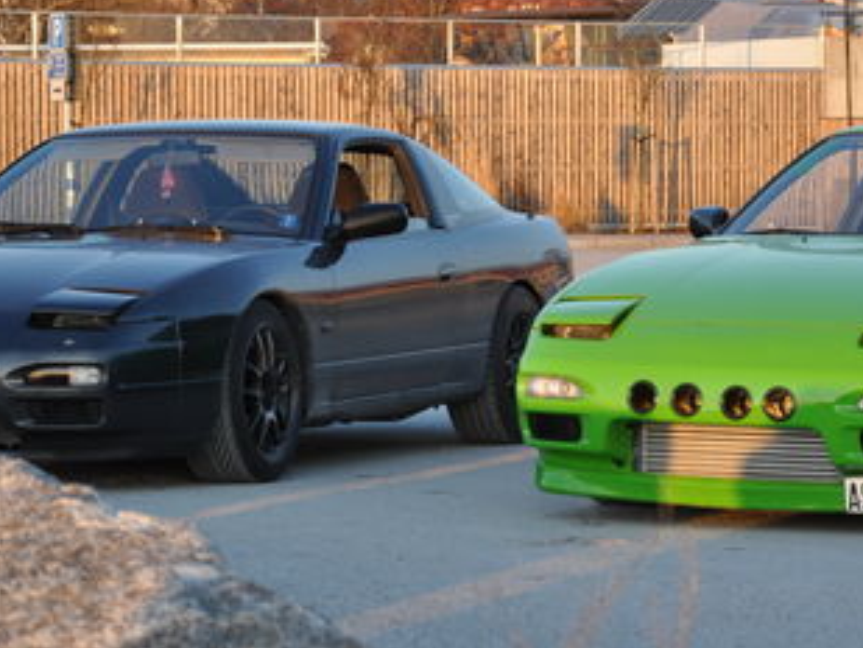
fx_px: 3866
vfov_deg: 9.6
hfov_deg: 12.7
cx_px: 567
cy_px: 239
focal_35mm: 155
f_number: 5.6
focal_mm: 52
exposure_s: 1/125
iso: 220
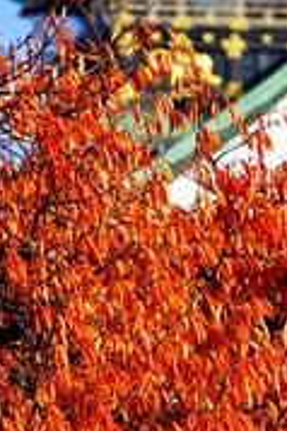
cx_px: 184
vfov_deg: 4.4
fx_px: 5583
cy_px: 306
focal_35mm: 466
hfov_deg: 2.9
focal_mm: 208
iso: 100
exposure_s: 1/350
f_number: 6.7
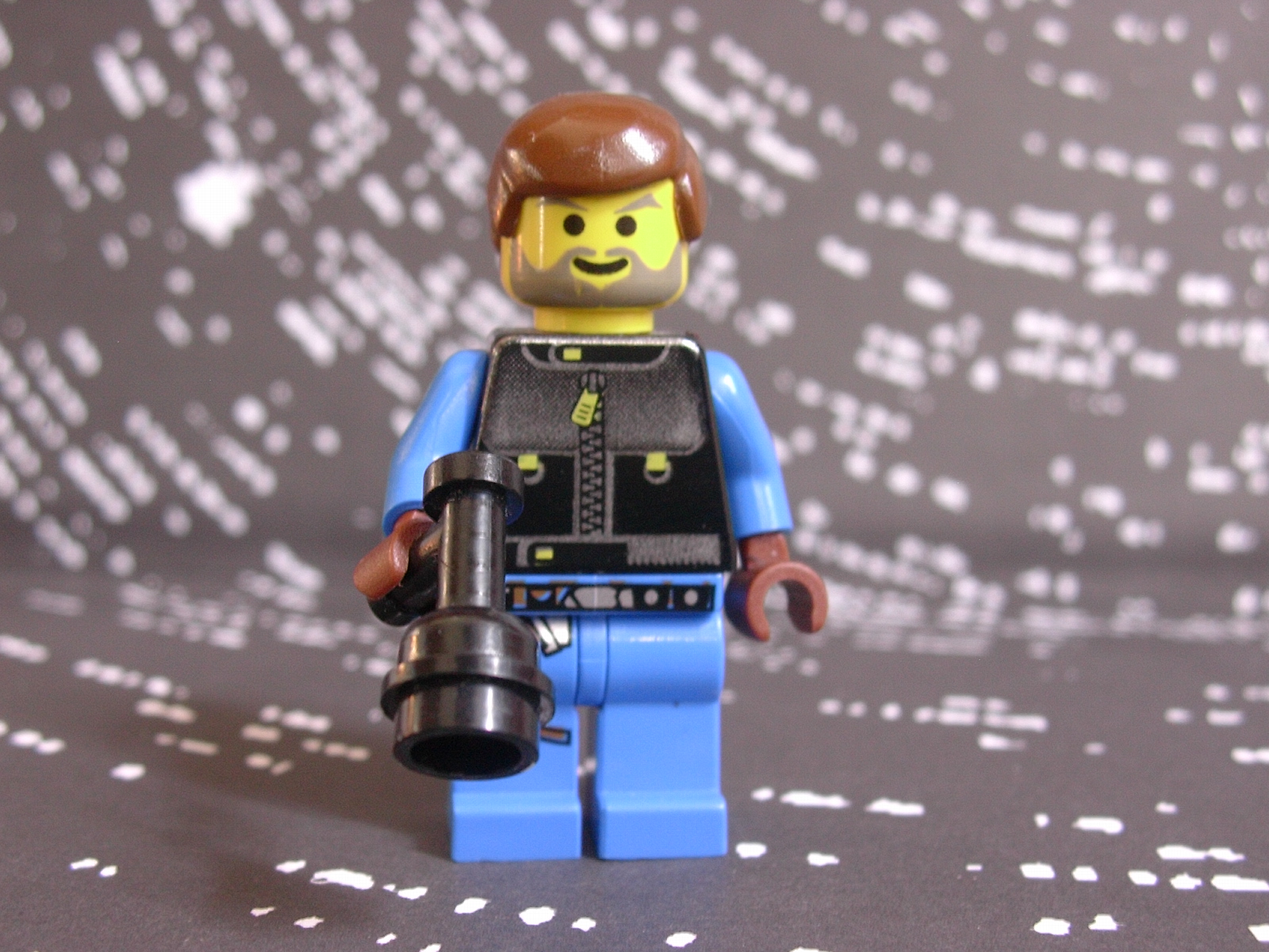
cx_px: 634
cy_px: 476
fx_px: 1650
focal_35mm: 45
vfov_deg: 32.2
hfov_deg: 42.1
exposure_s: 1/5.6
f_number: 2.9
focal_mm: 6.7
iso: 70
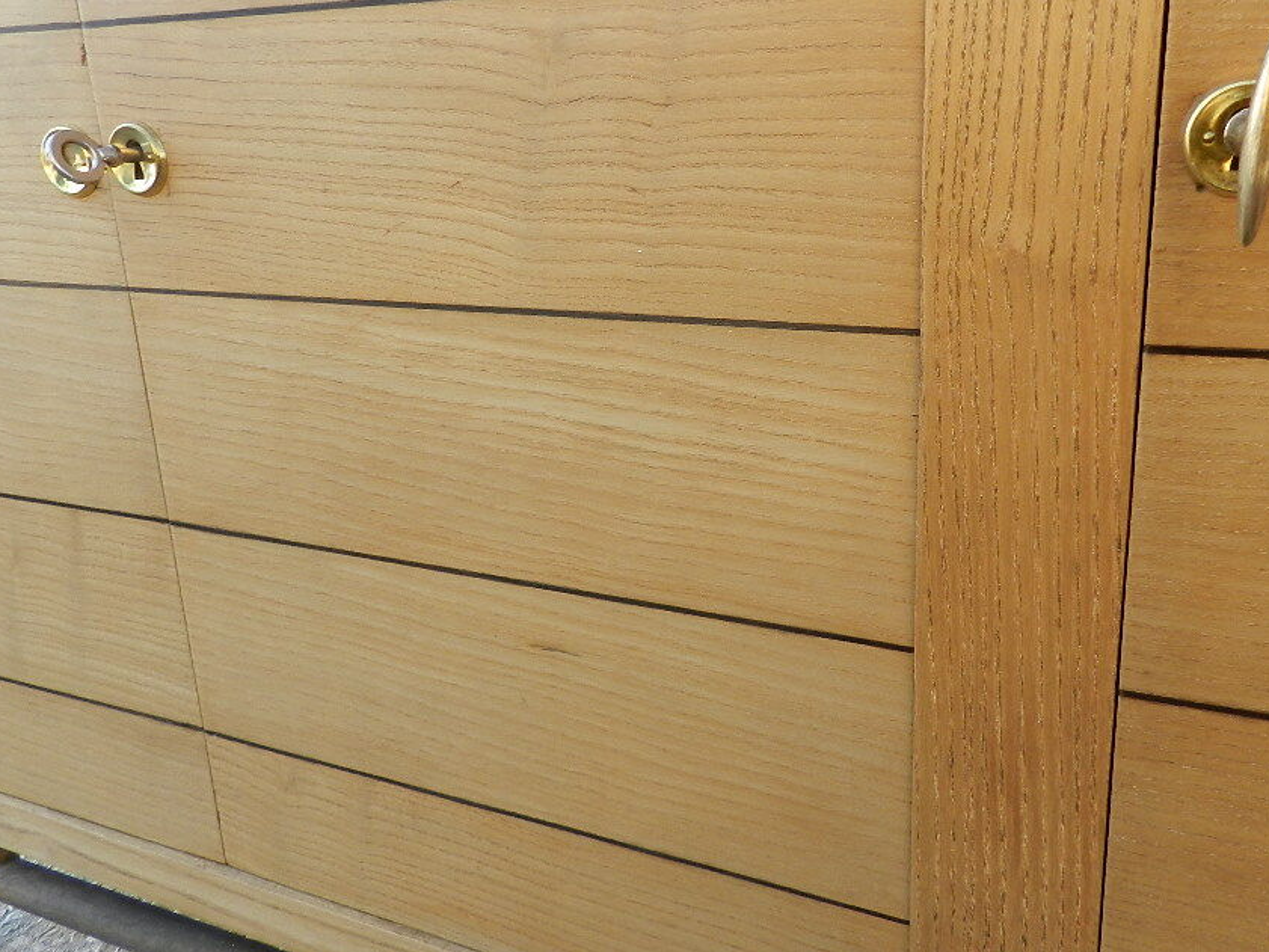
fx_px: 1027
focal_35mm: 28
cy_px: 374
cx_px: 709
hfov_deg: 63.2
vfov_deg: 49.4
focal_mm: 4
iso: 160
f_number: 3.4
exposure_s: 1/200
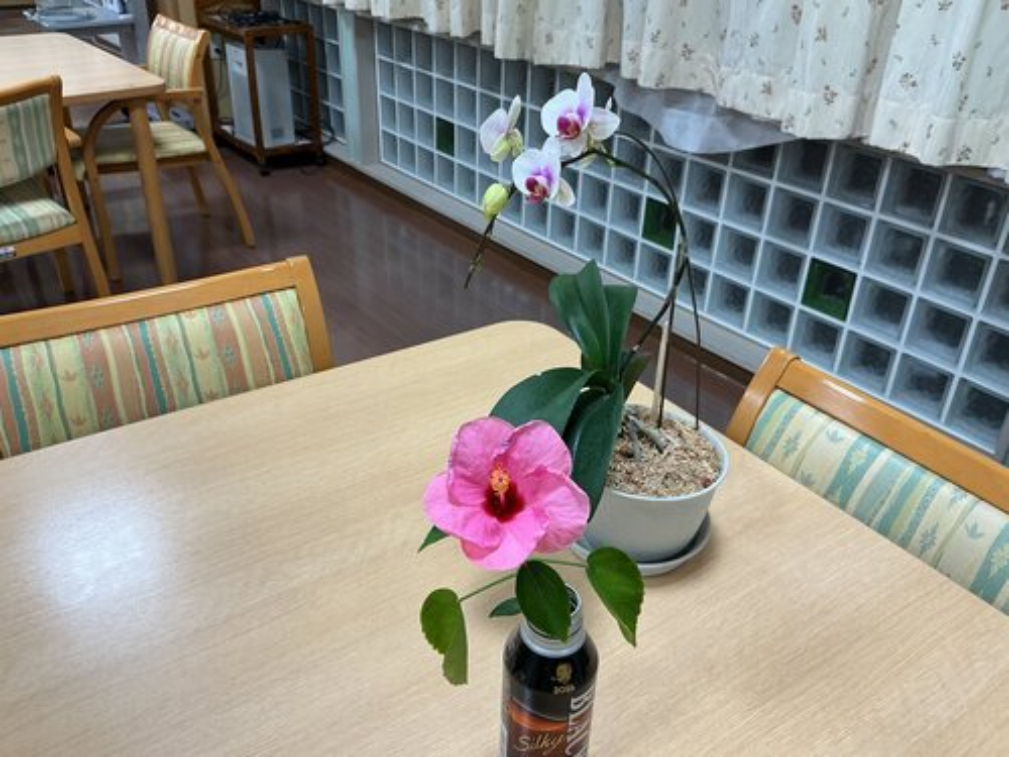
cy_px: 378
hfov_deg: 61.7
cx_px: 504
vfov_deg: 48.2
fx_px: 845
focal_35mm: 29
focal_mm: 3
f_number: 1.8
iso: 40
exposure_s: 1/60
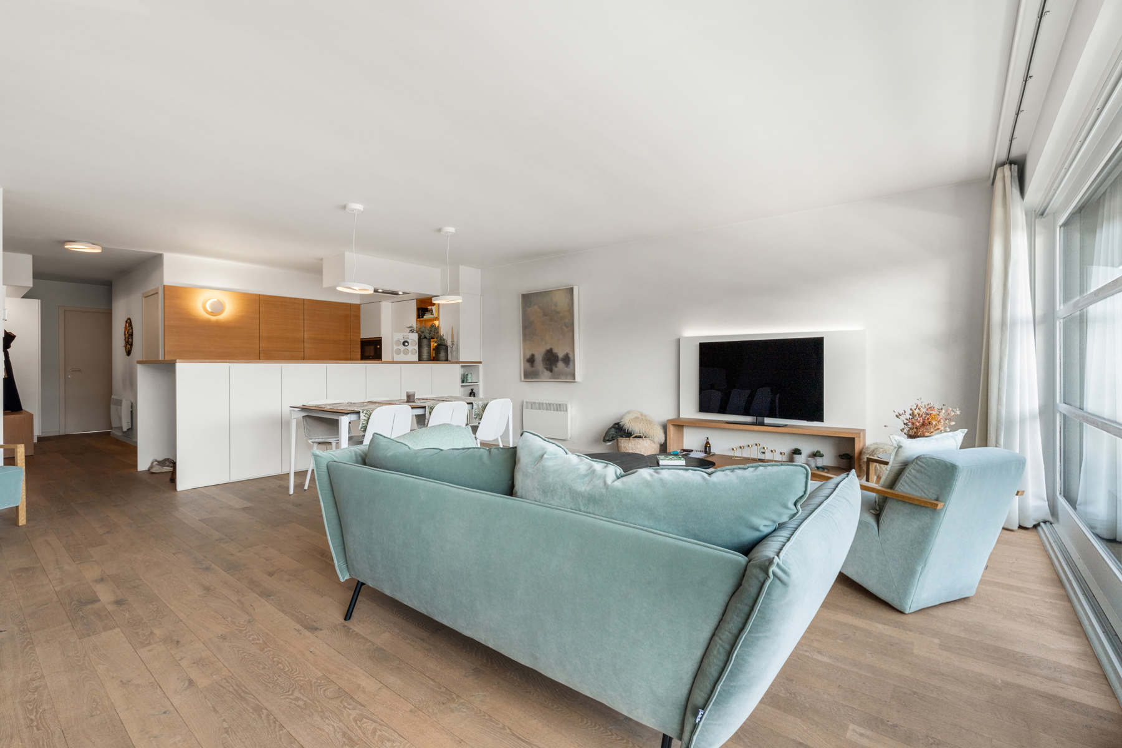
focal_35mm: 16
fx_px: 499
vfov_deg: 73.7
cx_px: 561
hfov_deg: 96.7
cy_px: 374
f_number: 11
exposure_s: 1/2.5
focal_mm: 16
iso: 200
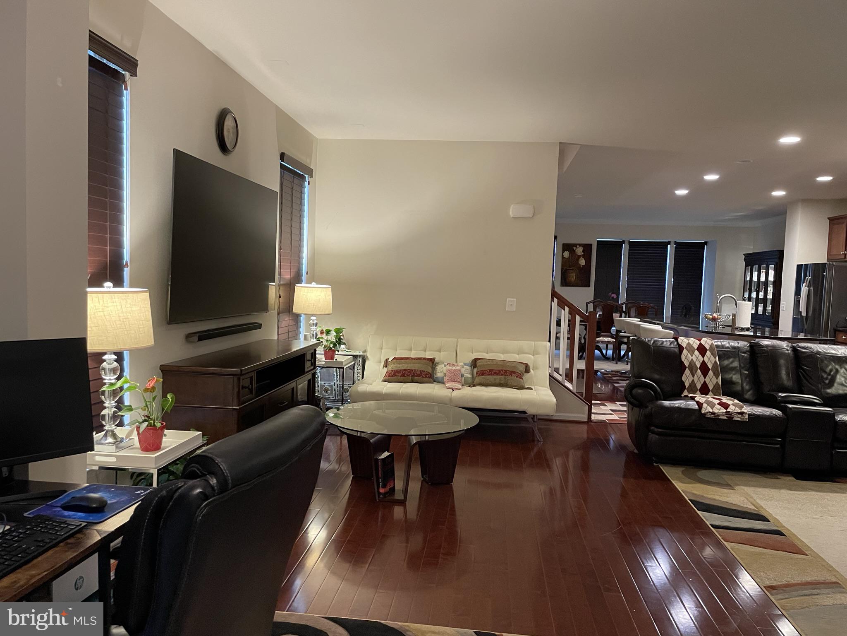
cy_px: 318
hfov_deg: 67.3
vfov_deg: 53.1
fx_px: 636
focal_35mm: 26
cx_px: 424
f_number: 1.6
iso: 500
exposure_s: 1/60
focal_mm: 4.2
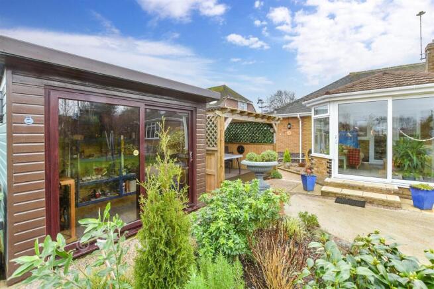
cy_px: 144
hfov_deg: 100.4
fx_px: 181
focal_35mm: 15
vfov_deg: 77.4
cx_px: 217
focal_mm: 10
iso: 160
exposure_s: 1/20
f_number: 8
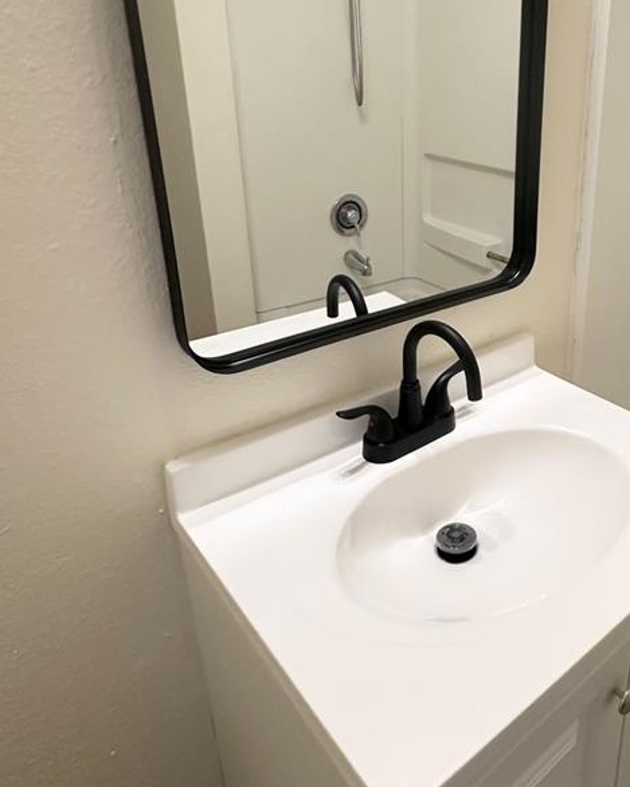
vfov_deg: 61.3
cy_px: 293
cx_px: 500
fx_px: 652
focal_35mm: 28
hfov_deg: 48.7
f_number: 2.2
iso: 200
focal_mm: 2.22
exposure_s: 1/60
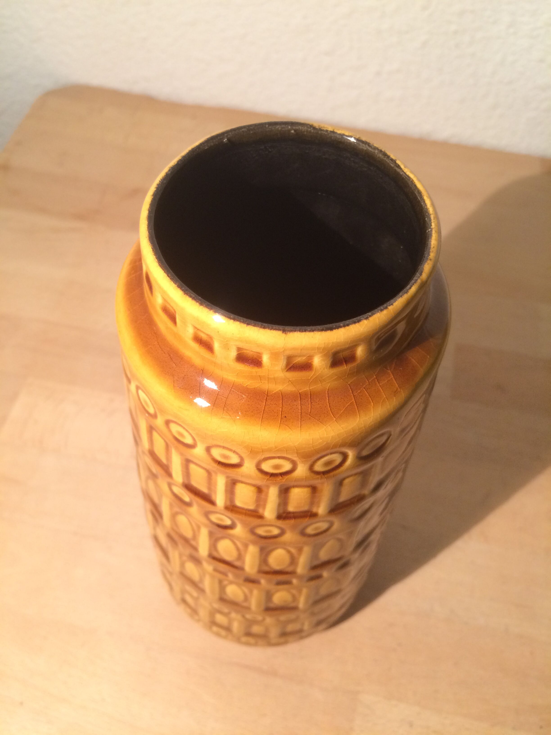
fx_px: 615
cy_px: 368
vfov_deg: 61.7
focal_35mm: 29
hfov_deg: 48.2
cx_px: 276
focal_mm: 4.15
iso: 160
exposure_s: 1/33
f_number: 2.2
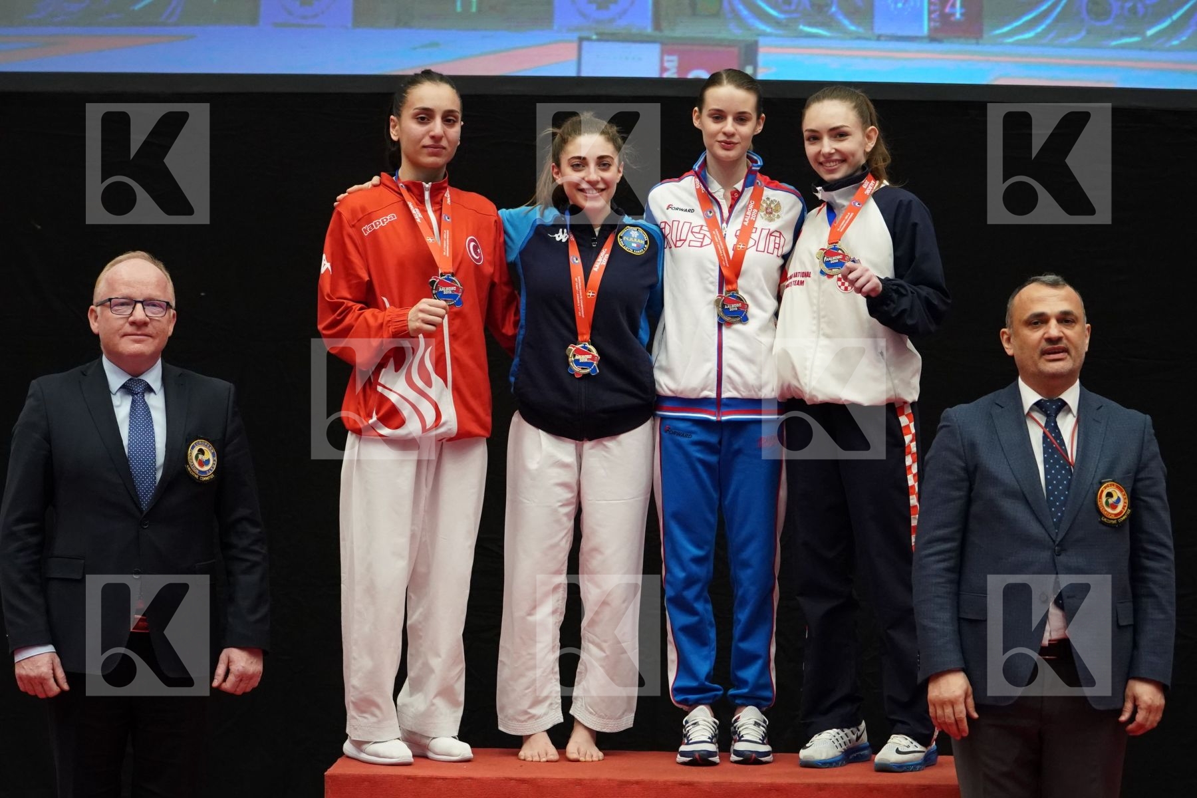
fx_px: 3491
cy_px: 399
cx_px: 598
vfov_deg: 13.0
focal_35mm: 105
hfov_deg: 19.5
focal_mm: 70
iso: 3200
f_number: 2.8
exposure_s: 1/1000
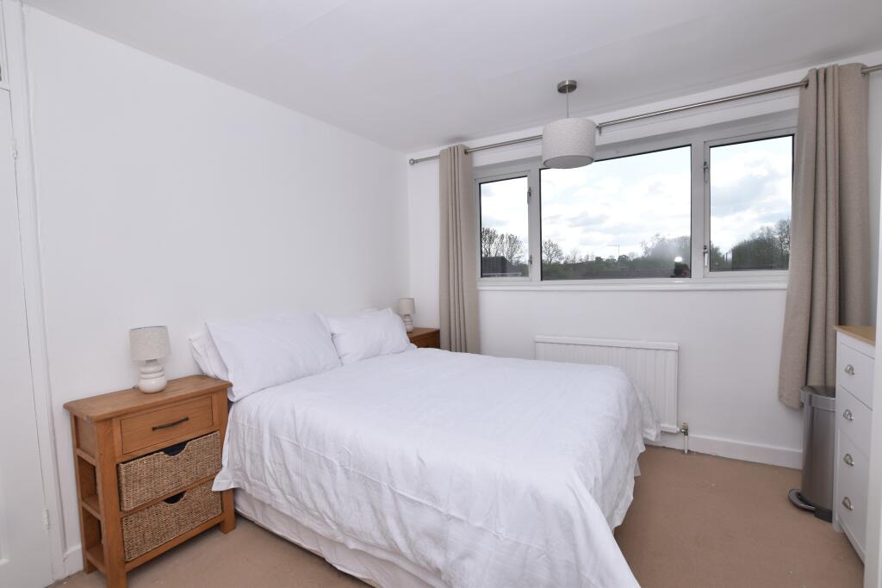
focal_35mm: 15
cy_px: 294
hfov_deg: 100.4
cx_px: 441
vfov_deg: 77.3
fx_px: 368
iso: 100
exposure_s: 1/200
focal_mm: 10
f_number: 7.1
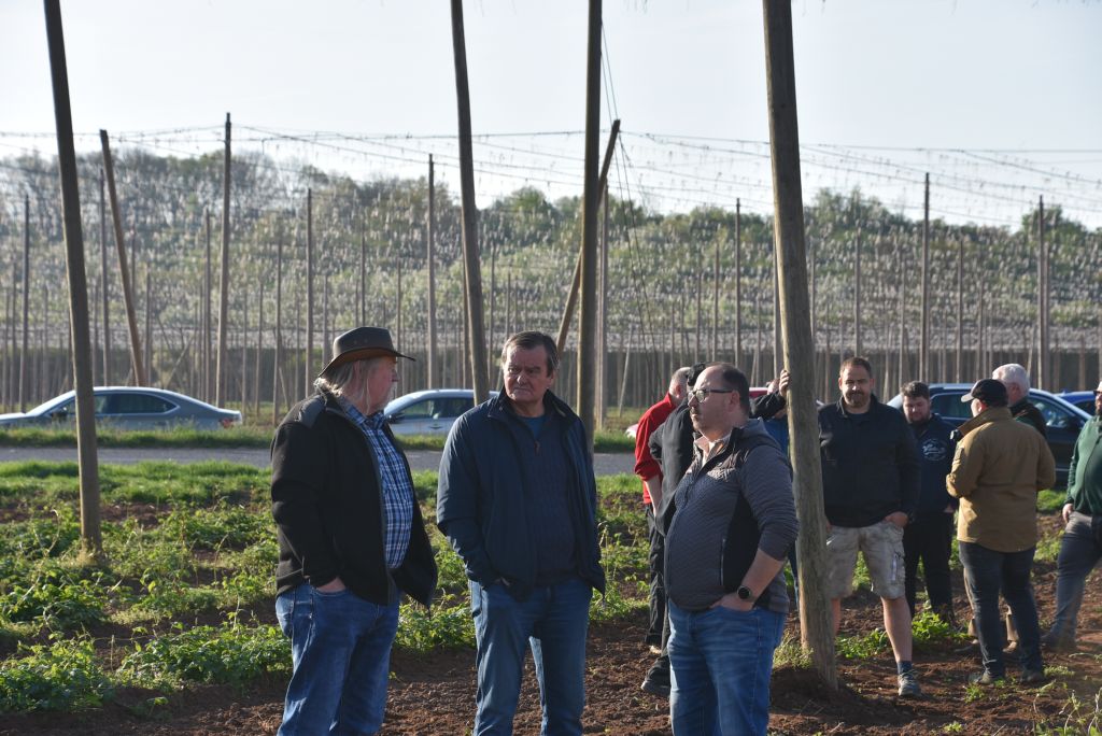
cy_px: 368
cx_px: 551
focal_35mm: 112
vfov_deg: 12.2
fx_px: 3446
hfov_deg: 18.2
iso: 100
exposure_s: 1/250
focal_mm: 75
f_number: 7.1
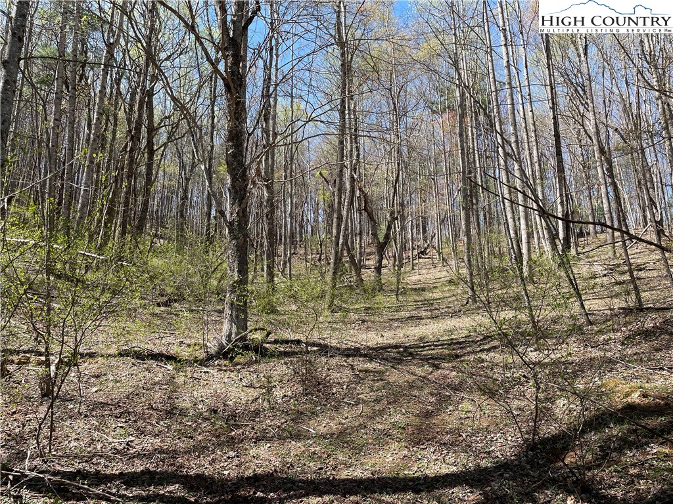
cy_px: 252
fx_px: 505
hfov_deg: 67.3
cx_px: 336
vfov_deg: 53.1
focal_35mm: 26
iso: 32
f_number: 1.6
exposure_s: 1/972
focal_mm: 4.2
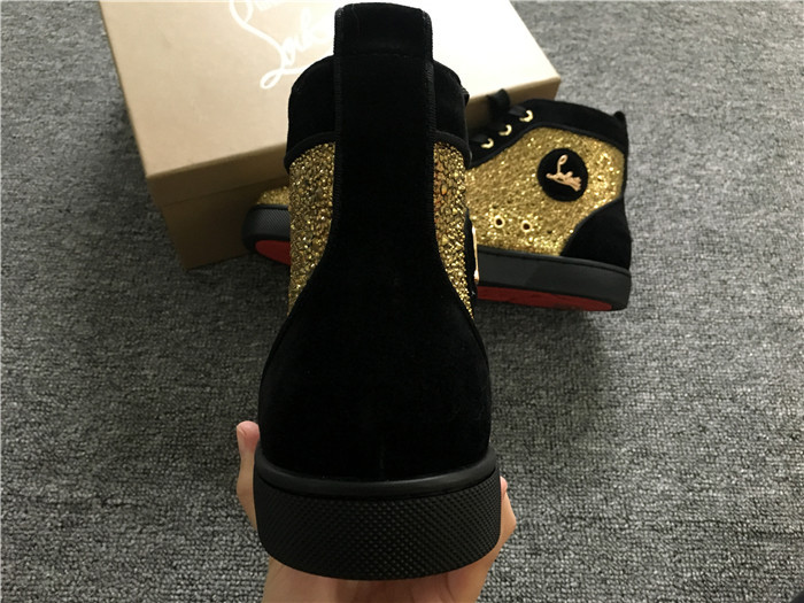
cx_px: 402
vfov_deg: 48.2
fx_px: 674
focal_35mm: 29
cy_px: 302
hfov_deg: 61.7
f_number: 2.2
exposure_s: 1/25
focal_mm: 4.15
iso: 200
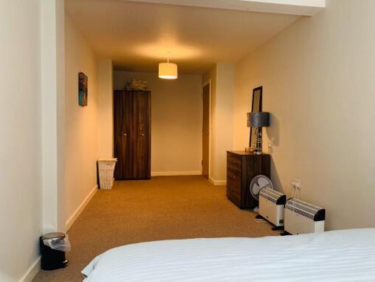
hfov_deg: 59.8
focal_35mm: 30
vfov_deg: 46.8
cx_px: 209
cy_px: 142
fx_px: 325
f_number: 1.8
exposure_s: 1/60
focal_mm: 4.25
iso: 250
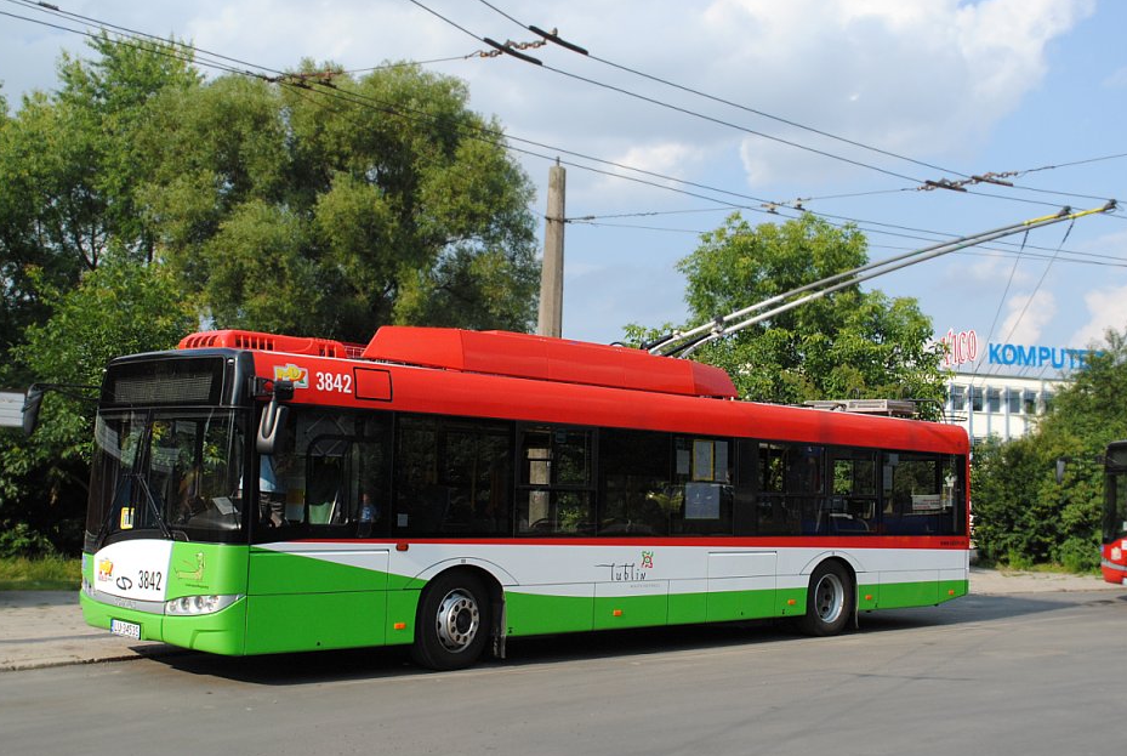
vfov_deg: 31.3
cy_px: 393
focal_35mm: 43
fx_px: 1348
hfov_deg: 45.4
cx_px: 568
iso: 400
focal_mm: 26
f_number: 8
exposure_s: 1/640
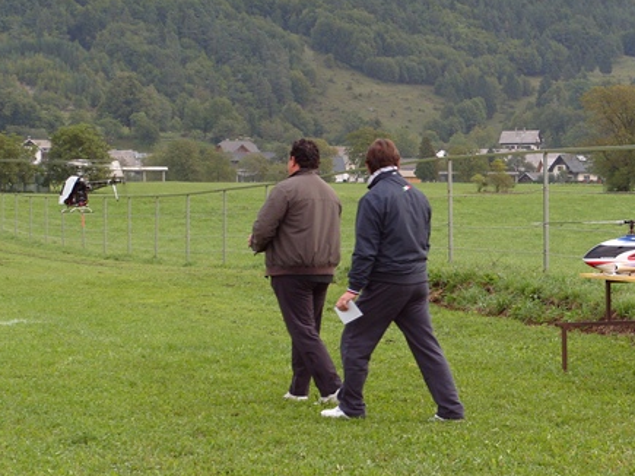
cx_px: 374
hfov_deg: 19.1
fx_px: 1889
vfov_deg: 14.4
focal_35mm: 103
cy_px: 247
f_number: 3.6
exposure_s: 1/125
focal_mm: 15.5
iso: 80
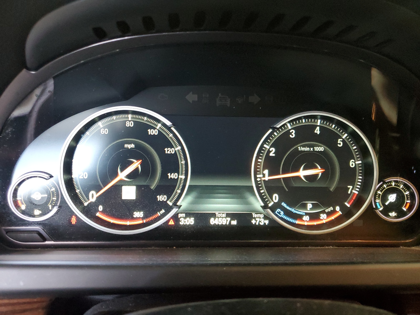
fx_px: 315
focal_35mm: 26
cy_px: 158
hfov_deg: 67.3
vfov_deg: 53.1
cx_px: 210
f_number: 1.5
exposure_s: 1/60.2
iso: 418
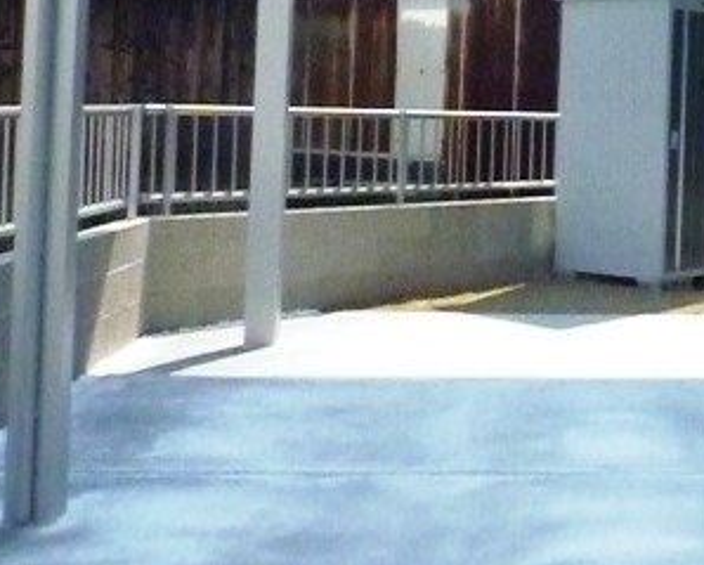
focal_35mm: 67
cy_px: 83
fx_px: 1397
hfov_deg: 25.3
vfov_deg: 22.4
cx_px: 854
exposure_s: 1/2000
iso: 1600
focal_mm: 4.4
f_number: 8
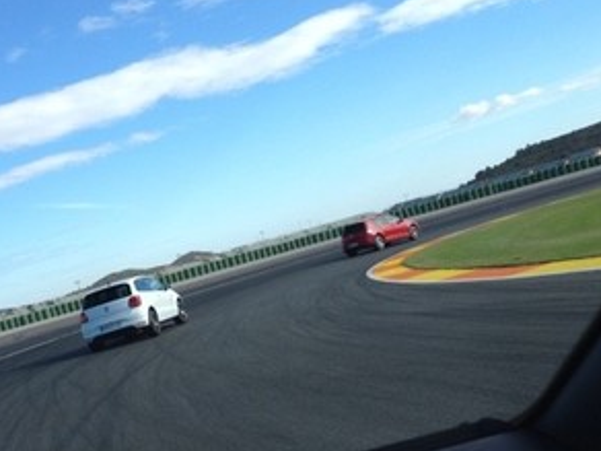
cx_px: 212
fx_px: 938
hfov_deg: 35.3
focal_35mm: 54
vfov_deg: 26.8
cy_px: 307
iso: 50
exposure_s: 1/800
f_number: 2.4
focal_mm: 4.28
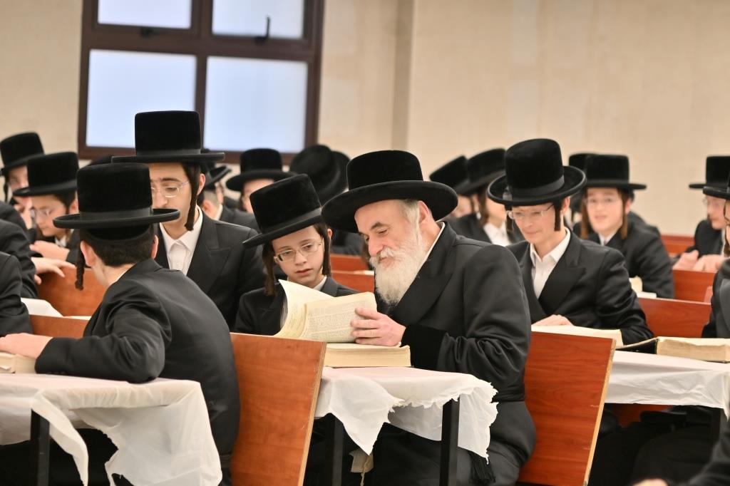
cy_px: 243
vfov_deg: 7.6
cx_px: 365
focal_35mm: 180
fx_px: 3649
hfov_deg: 11.4
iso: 250
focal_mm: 120
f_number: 4
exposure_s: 1/200
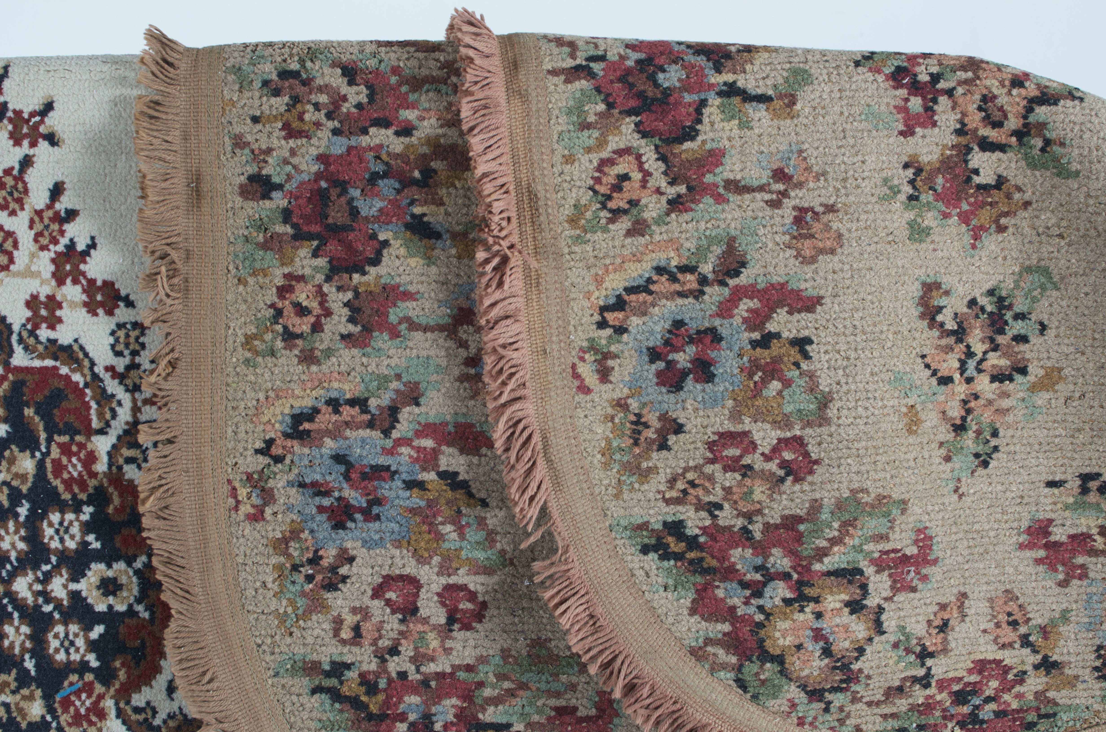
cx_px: 553
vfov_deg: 25.6
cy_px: 366
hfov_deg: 37.9
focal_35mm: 52
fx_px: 1610
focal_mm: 35
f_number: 6.3
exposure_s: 1/160
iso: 100
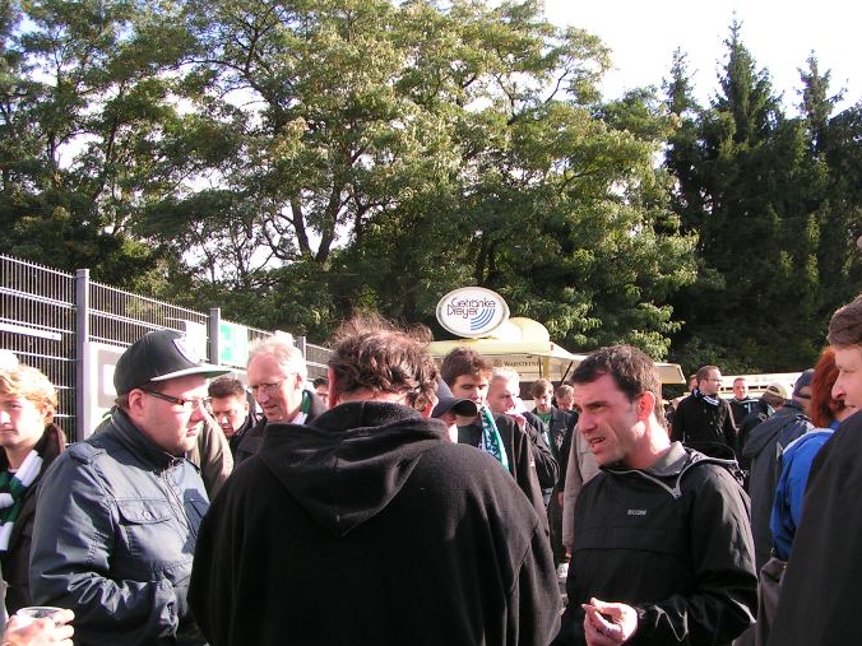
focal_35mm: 45
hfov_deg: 42.0
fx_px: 1121
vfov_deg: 32.1
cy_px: 380
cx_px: 482
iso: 50
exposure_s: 1/160
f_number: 5
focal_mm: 5.8
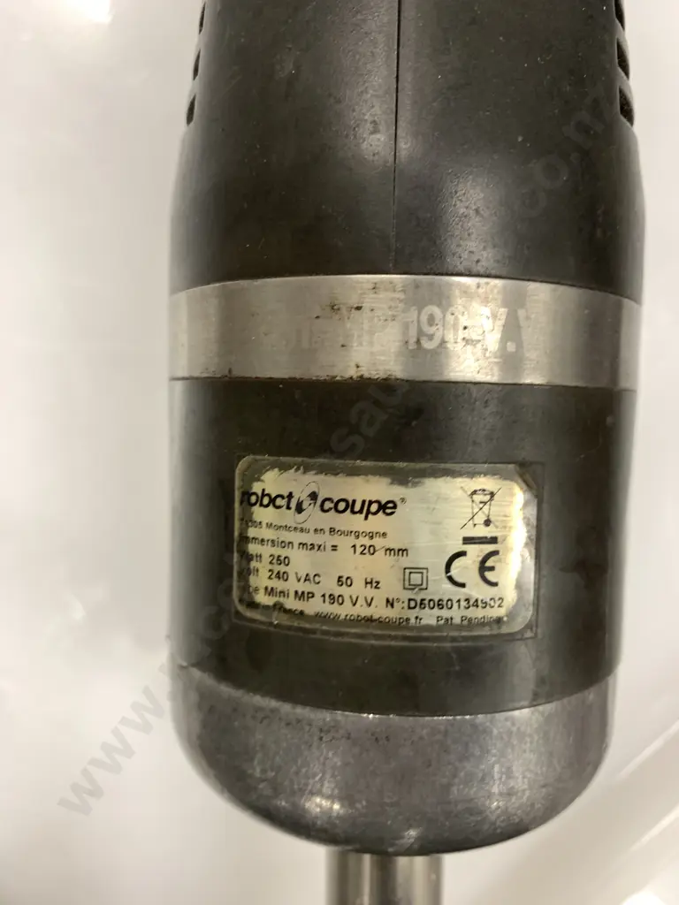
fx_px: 680
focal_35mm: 26
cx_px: 340
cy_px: 452
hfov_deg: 53.1
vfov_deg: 67.3
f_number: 1.8
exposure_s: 1/50
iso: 80
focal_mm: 4.25
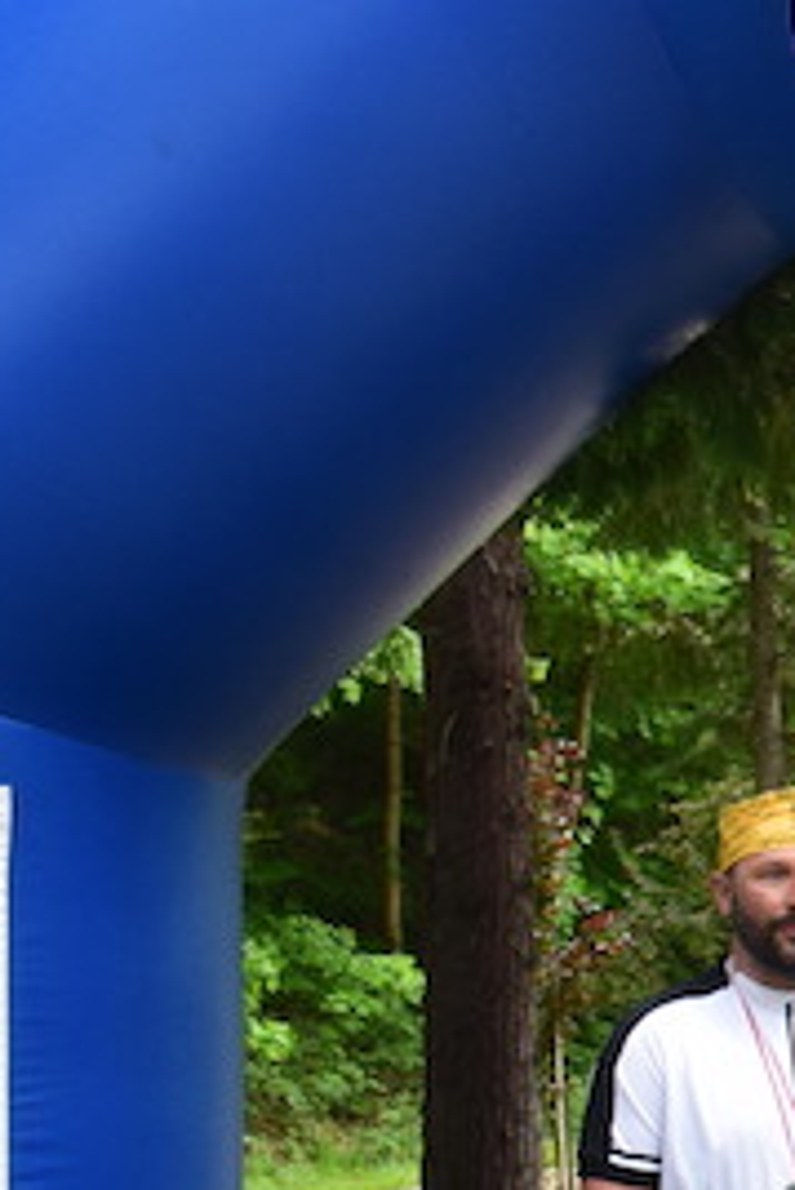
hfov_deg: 10.9
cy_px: 770
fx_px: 3407
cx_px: 1999
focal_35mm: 103
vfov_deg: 19.8
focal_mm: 18
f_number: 9
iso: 400
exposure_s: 1/125
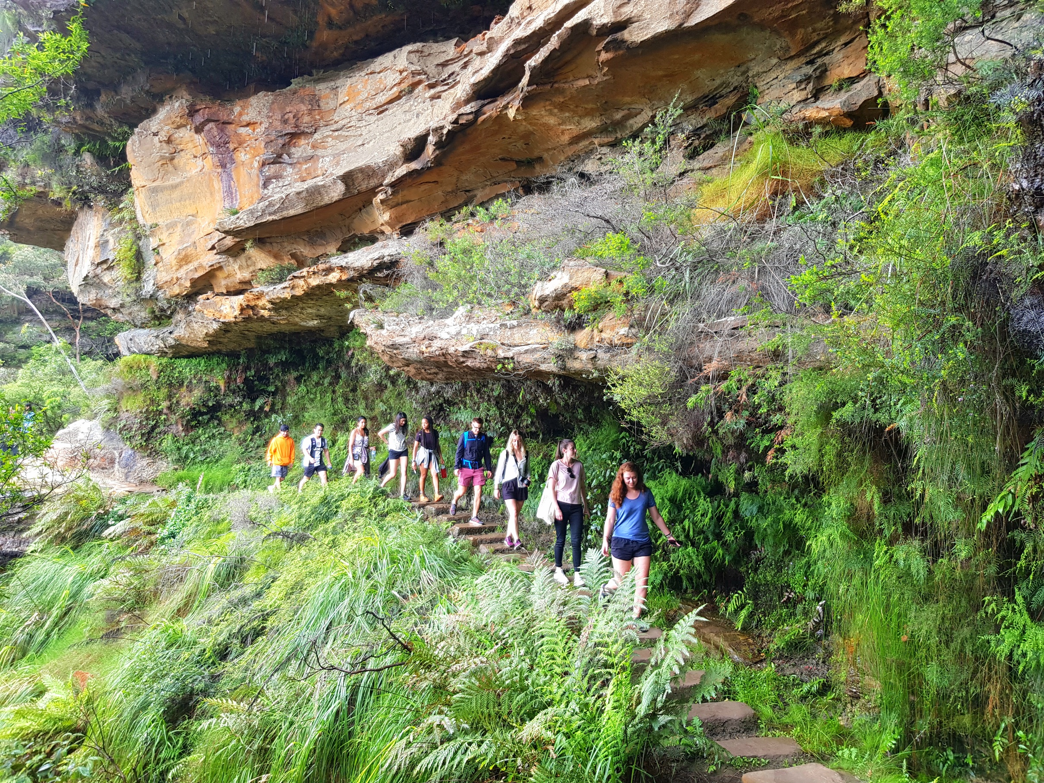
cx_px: 522
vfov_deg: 53.1
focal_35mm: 26
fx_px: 784
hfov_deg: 67.3
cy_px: 392
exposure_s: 1/100
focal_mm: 4.3
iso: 64
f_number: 1.7
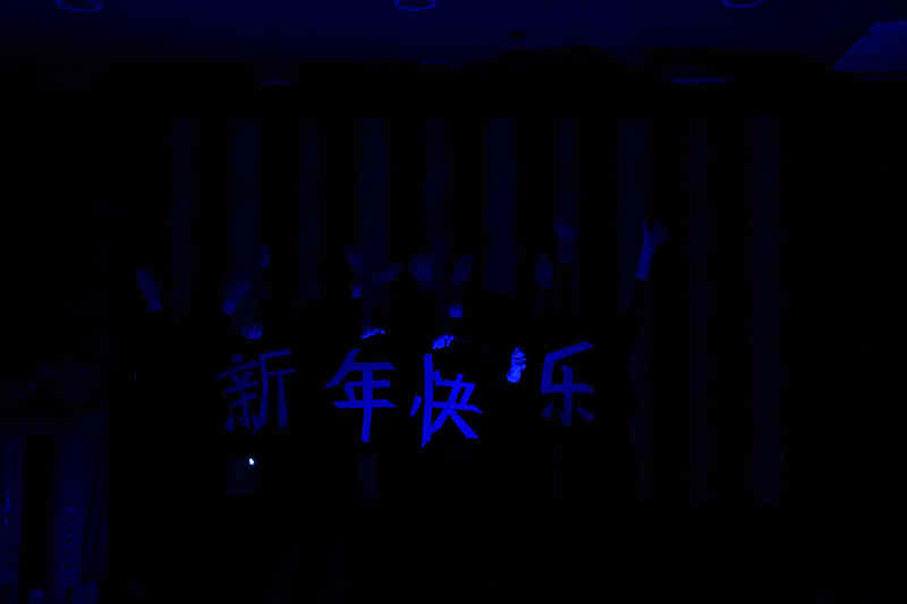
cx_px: 454
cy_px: 302
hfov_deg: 46.4
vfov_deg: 31.9
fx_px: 1058
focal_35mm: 42
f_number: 5
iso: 5000
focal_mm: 42
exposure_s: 1/100
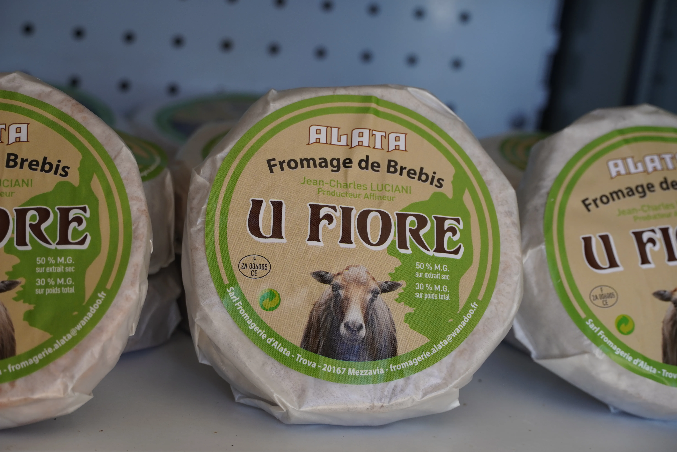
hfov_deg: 23.8
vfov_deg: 16.0
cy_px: 226
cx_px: 338
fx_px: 1608
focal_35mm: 86
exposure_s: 1/100
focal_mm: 57
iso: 250
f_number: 5.6
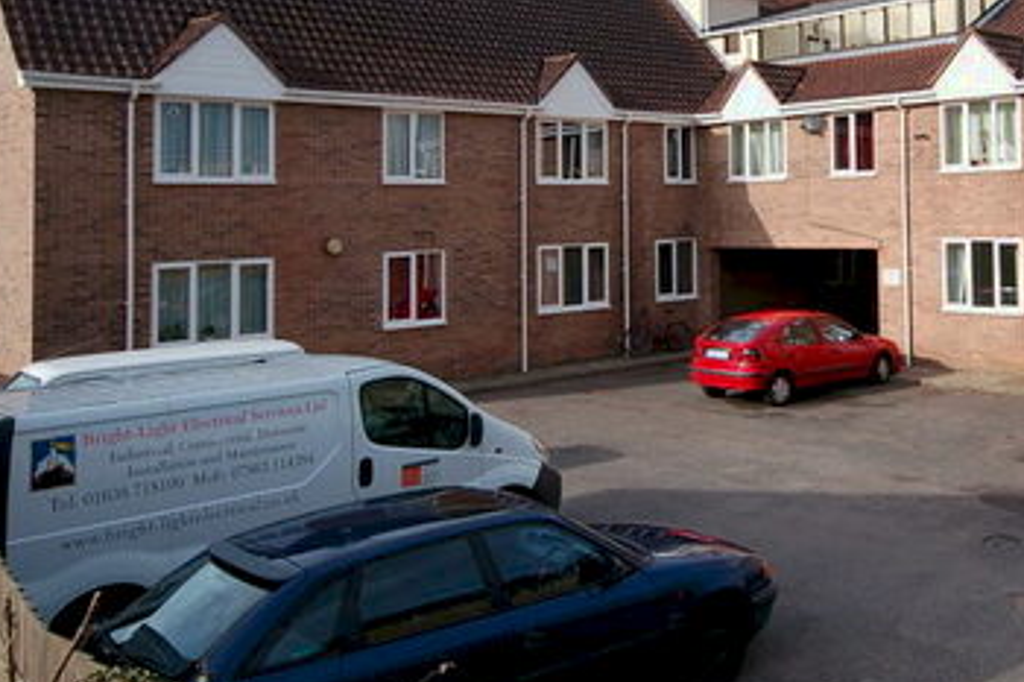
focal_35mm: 39
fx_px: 1109
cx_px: 837
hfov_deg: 46.6
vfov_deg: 33.4
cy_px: 164
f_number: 8
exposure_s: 1/250
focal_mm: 13
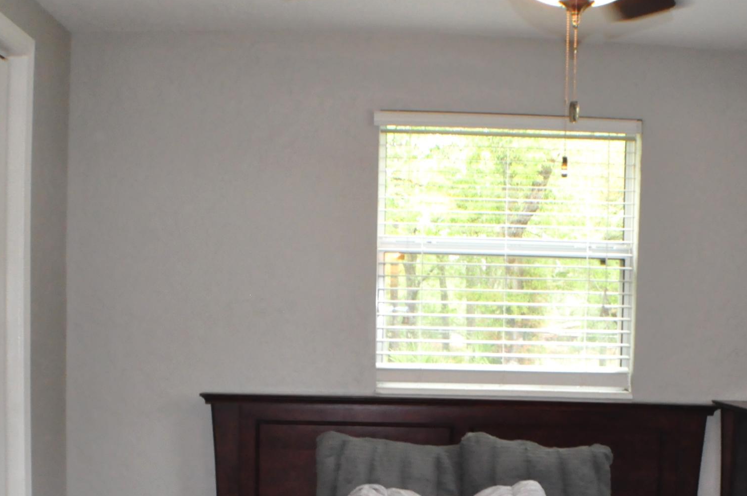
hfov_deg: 28.1
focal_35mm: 72
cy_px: 467
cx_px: 418
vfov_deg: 18.5
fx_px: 1492
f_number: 8
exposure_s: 1/60
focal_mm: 24
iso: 1600
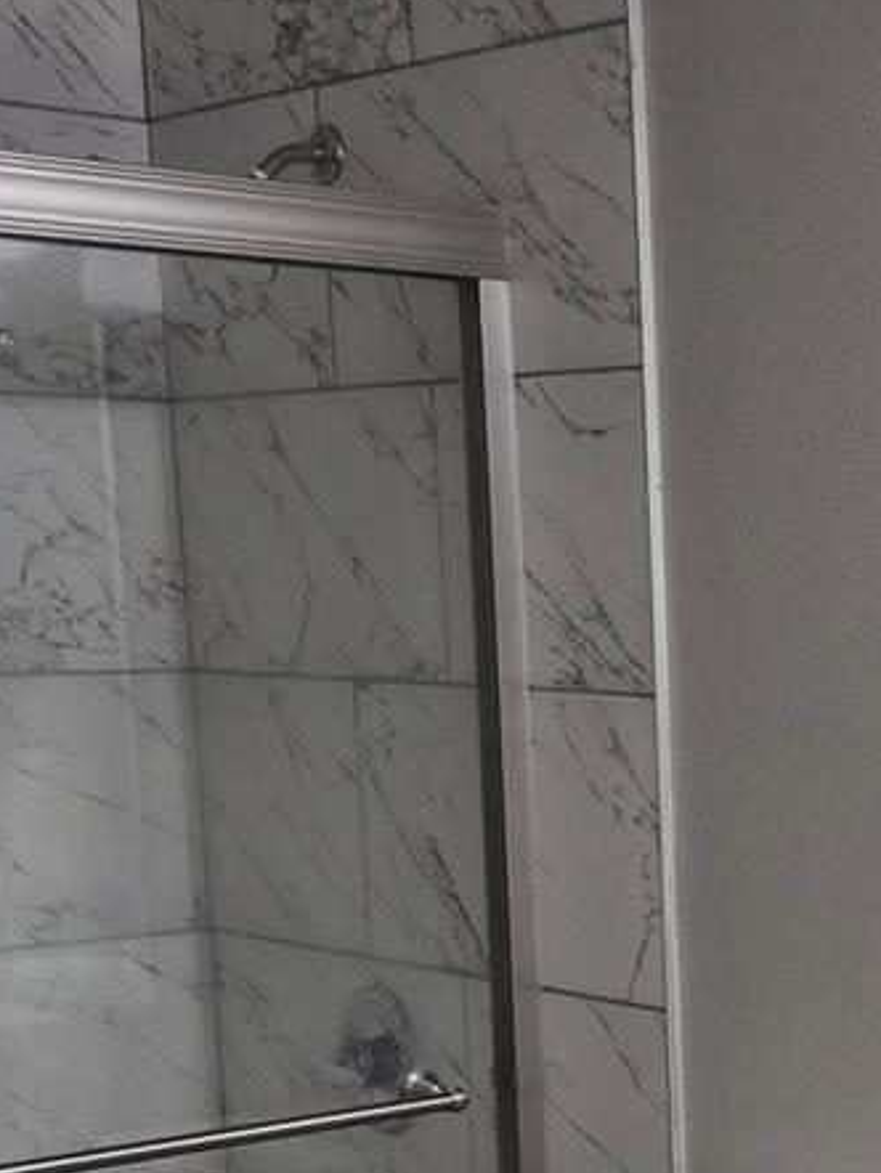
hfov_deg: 17.5
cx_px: 1209
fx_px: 2644
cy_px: 1040
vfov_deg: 24.3
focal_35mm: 78
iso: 250
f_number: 1.8
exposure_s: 1/120
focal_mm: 5.4
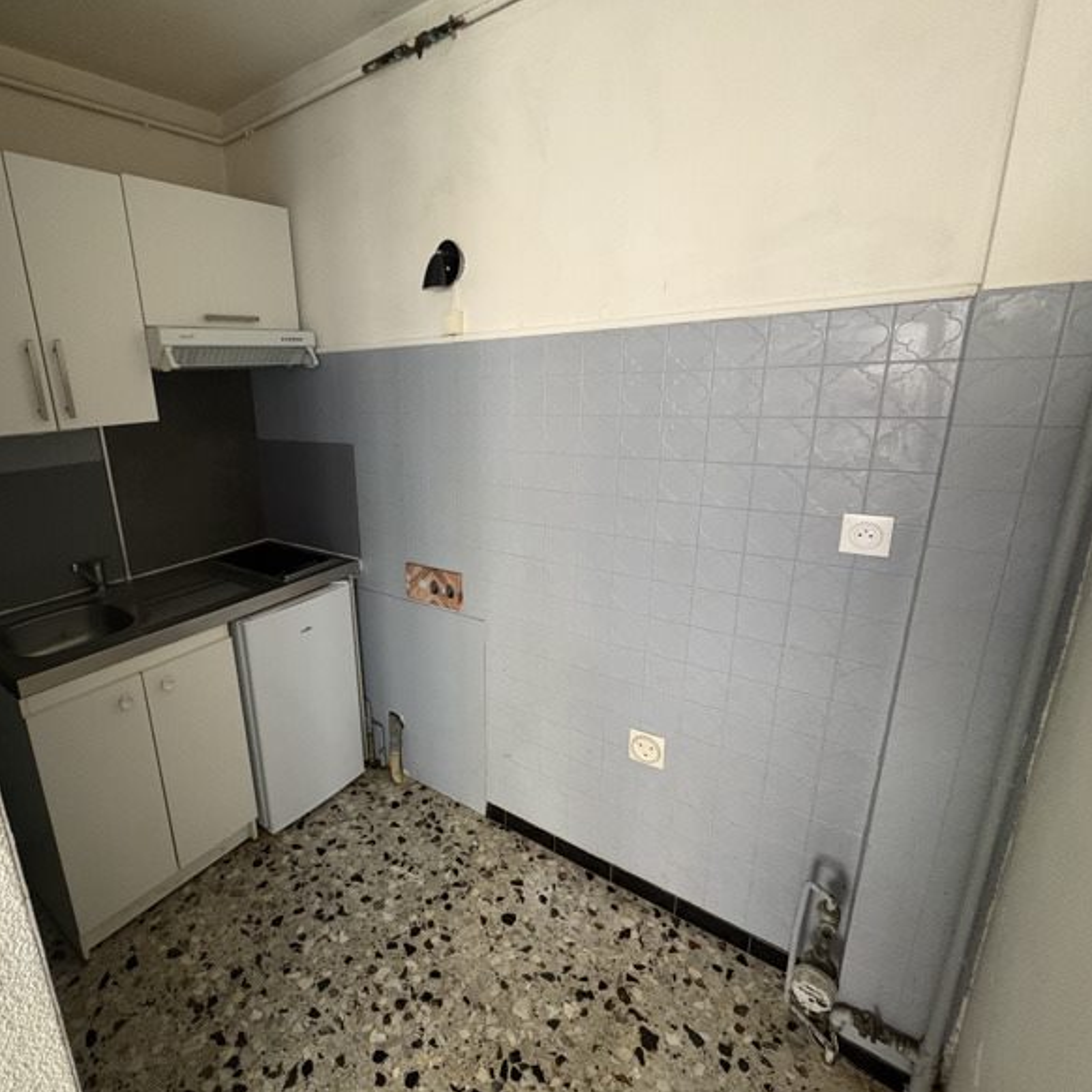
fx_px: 607
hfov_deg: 82.6
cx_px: 418
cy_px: 544
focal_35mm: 17
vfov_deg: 84.0
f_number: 2.2
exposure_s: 1/60
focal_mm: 2.22
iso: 640
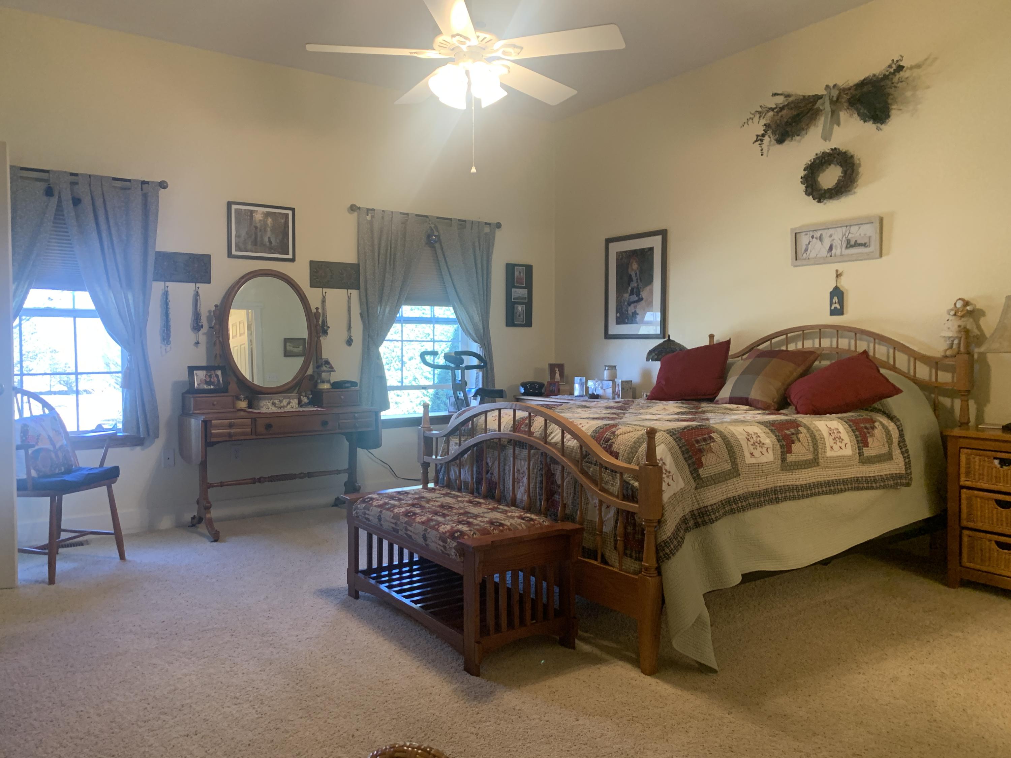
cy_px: 379
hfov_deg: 67.3
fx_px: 759
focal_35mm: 26
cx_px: 506
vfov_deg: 53.1
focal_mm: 4.25
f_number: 1.8
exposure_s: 1/60
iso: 250
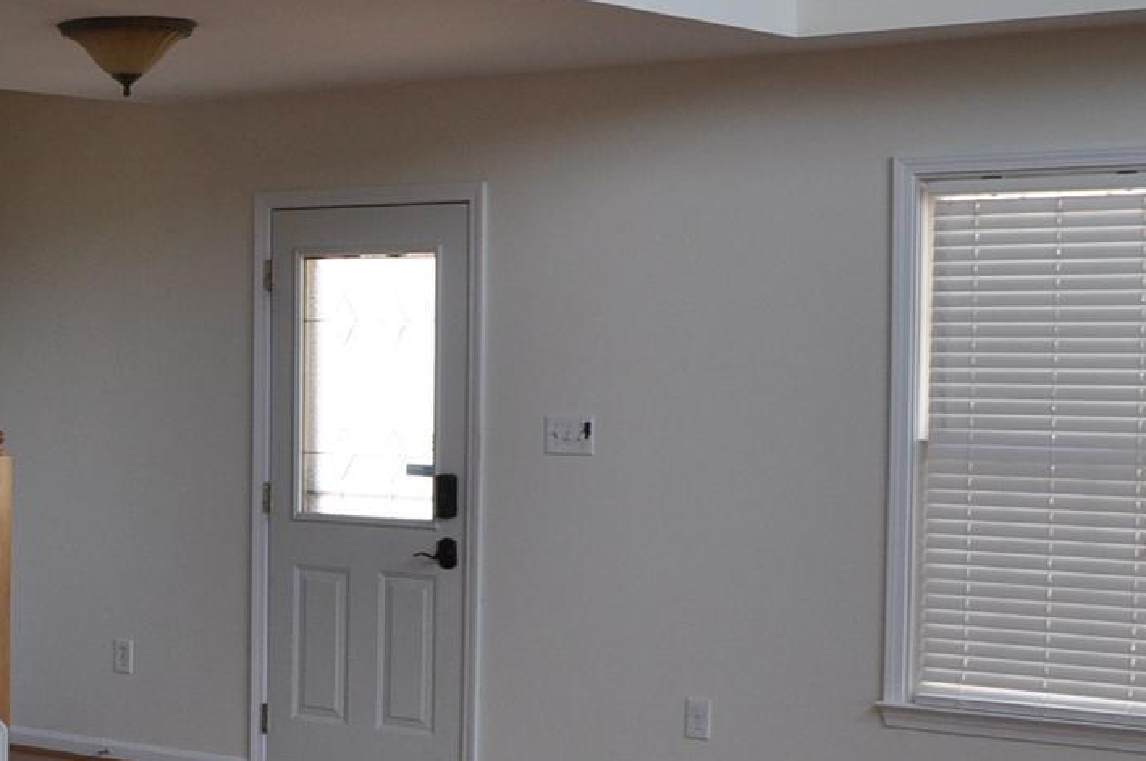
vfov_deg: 17.4
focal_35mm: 78
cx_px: -275
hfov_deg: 23.5
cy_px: 480
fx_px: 2480
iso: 400
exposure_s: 1/100
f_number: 5
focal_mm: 18
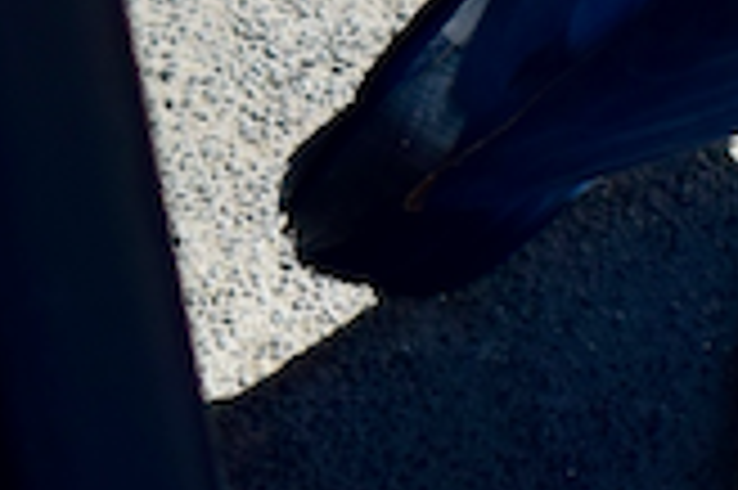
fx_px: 7747
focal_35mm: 378
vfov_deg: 3.6
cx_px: 1498
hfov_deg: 5.3
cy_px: -378
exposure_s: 1/640
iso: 400
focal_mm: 55
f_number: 6.3
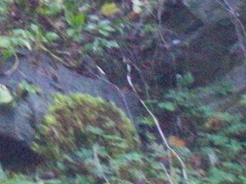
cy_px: -111
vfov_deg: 4.0
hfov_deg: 5.3
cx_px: -119
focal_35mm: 372
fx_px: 2642
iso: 800
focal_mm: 18
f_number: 4.8
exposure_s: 1/65.3
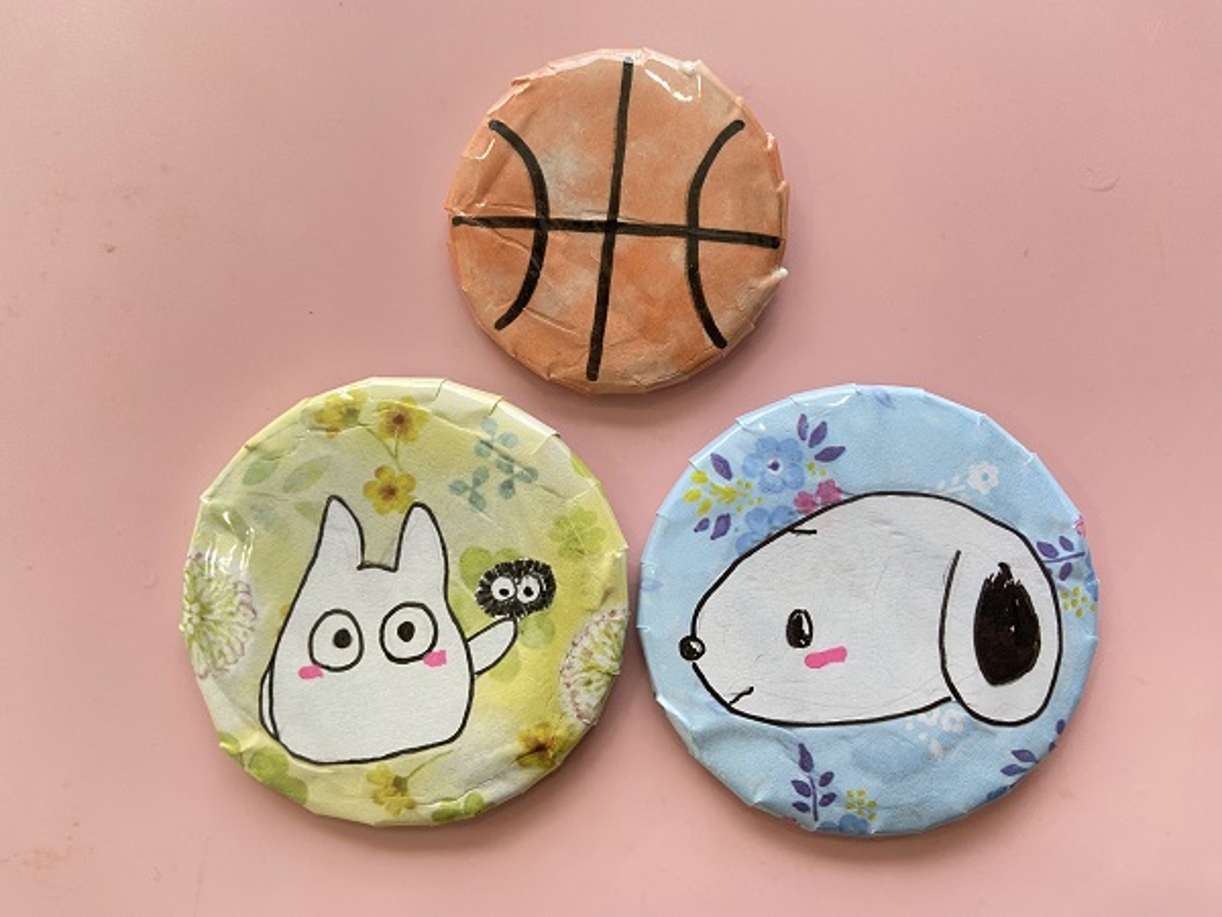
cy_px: 458
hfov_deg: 67.3
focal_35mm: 26
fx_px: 918
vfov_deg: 53.1
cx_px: 611
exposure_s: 1/91
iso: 125
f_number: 1.8
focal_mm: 4.25
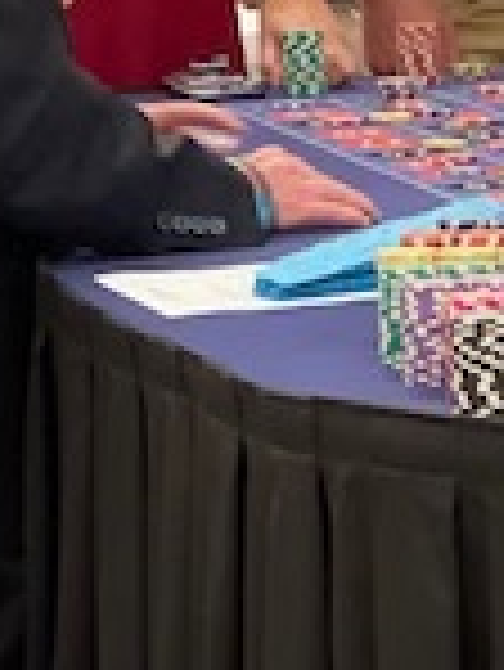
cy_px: 58
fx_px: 5331
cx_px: 688
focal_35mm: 275
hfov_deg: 5.4
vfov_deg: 7.2
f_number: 2.2
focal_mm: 7.5
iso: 400
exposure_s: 1/24
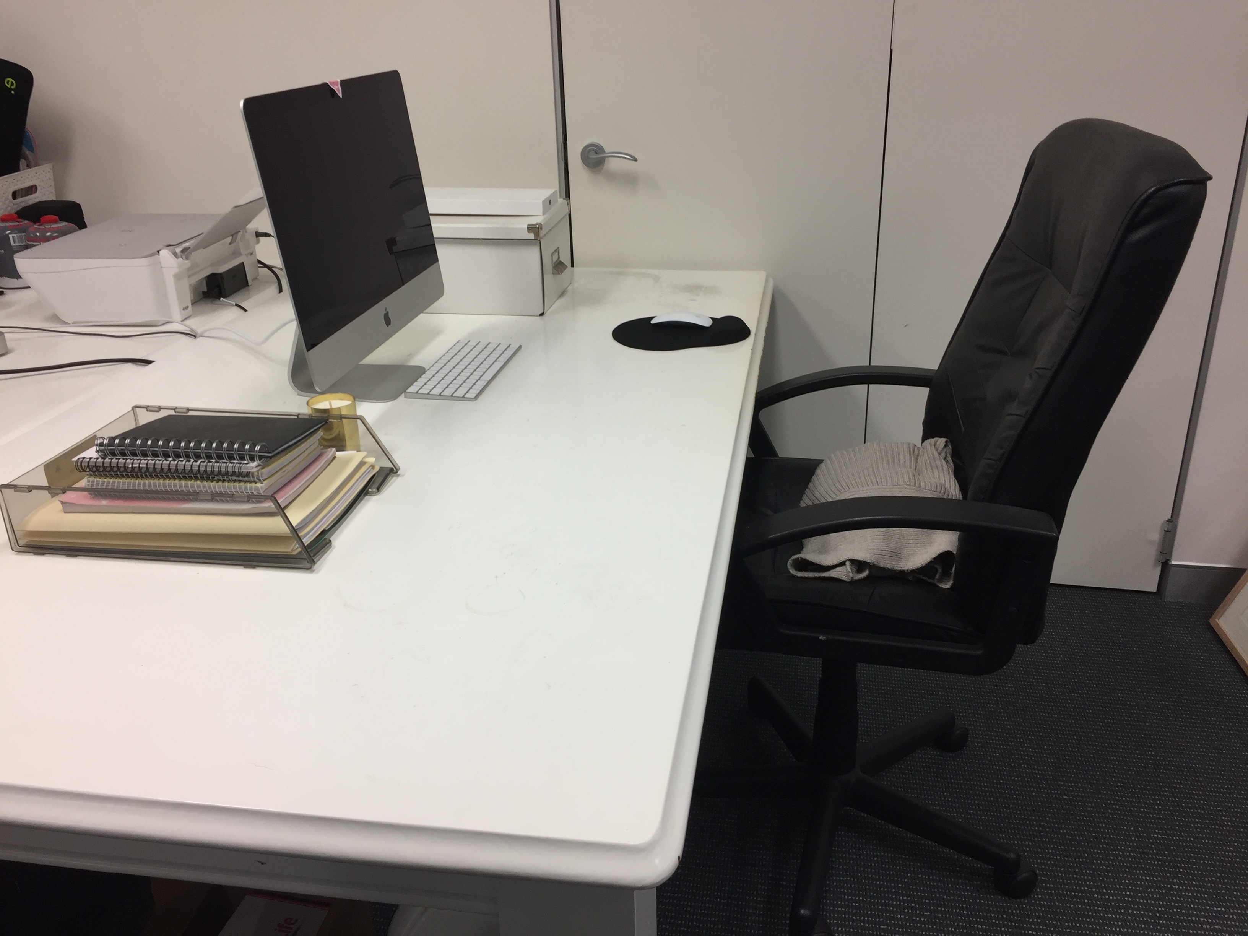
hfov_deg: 61.7
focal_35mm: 29
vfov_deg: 48.2
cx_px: 624
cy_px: 468
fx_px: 1046
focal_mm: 4.15
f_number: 2.2
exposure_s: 1/50
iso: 32
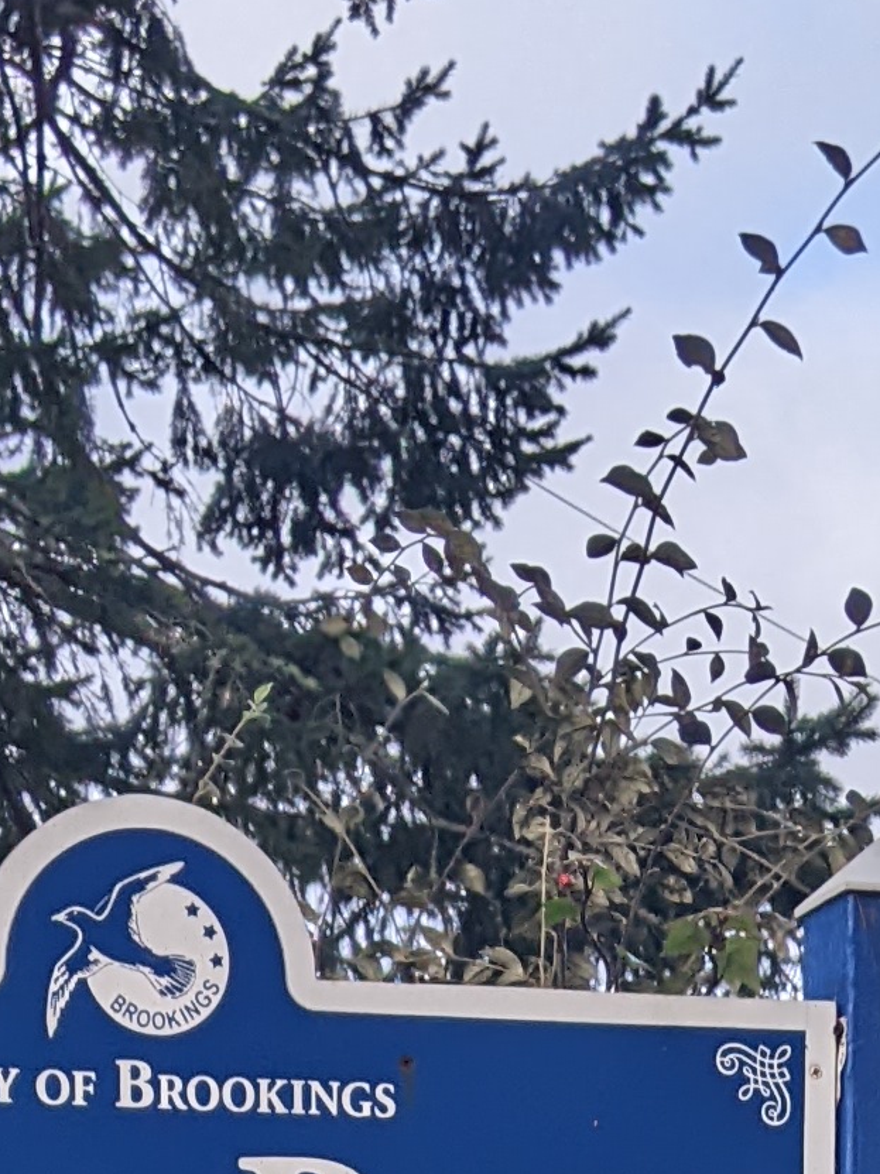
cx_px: 565
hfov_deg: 11.3
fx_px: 4441
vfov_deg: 12.9
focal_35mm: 131
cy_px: 2434
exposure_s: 1/1235
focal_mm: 4.44
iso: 55
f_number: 1.8
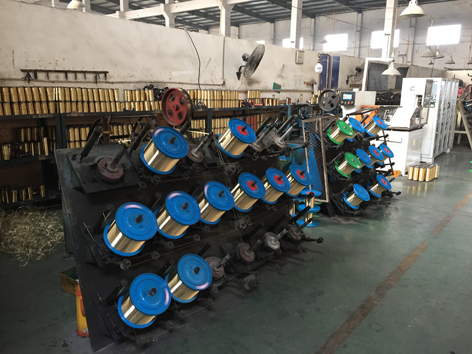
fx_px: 395
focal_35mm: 29
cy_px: 177
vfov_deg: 48.2
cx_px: 236
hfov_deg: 61.7
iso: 125
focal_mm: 4.15
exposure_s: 1/33
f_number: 2.2
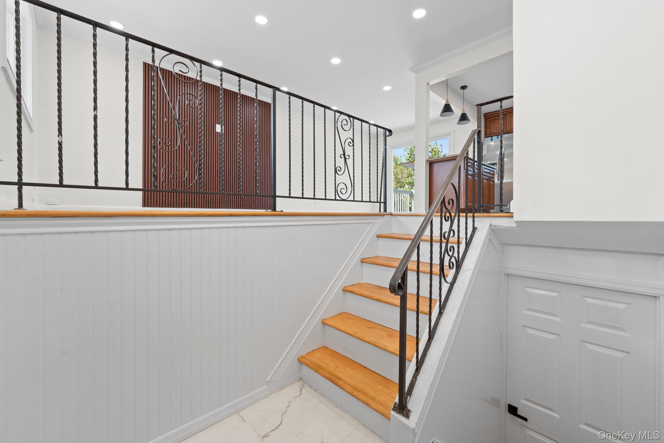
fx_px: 258
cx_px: 332
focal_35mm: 14
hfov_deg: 104.3
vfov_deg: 81.2
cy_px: 222
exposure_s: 1/15
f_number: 10
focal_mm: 14
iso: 640
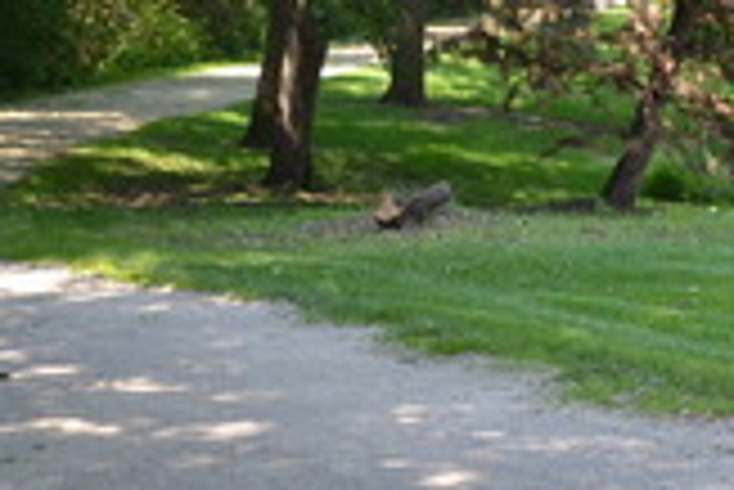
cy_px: 312
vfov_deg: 11.6
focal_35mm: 118
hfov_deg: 17.3
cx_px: 464
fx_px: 2408
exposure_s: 1/640
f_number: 5
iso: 800
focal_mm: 20
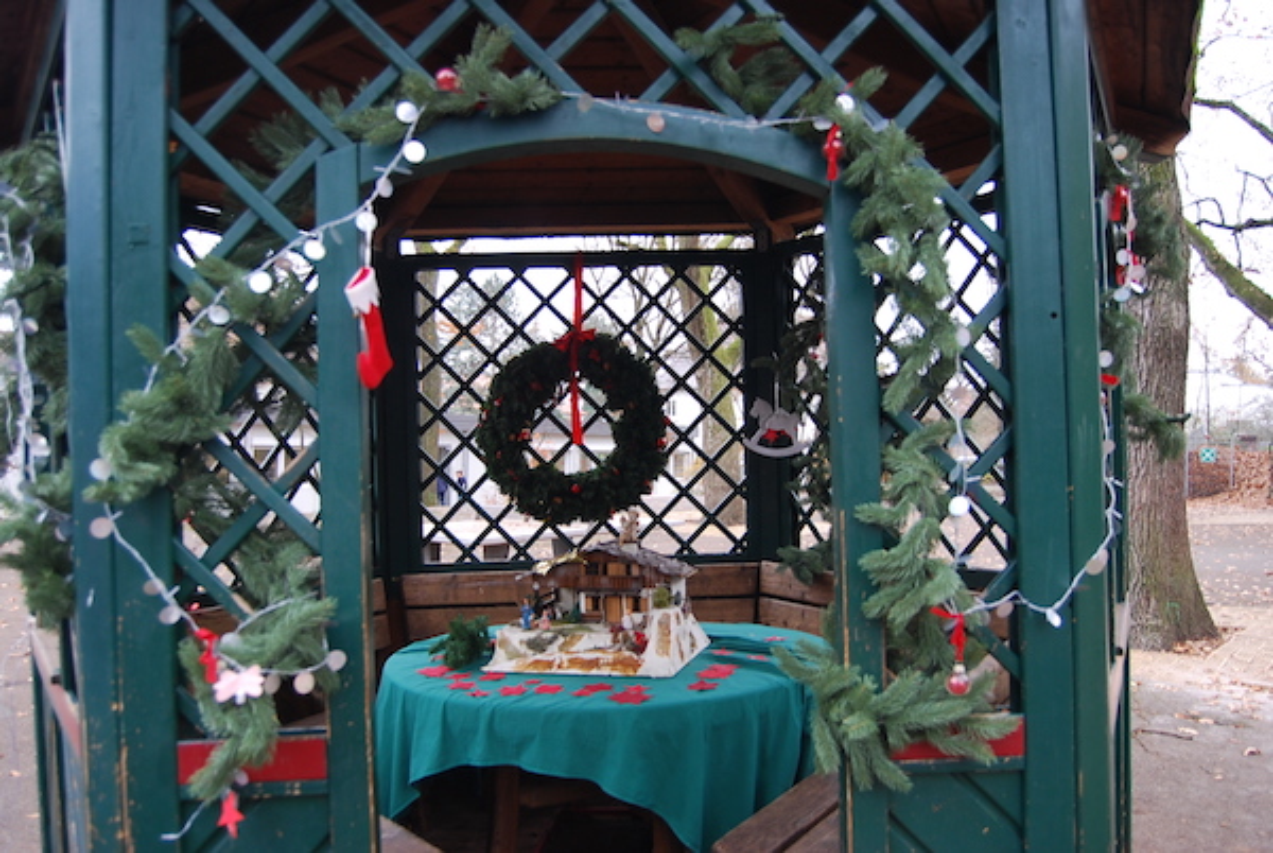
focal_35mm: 28
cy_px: 426
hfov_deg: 64.5
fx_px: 1009
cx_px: 636
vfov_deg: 45.8
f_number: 3.5
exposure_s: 1/40
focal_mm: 19
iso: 200
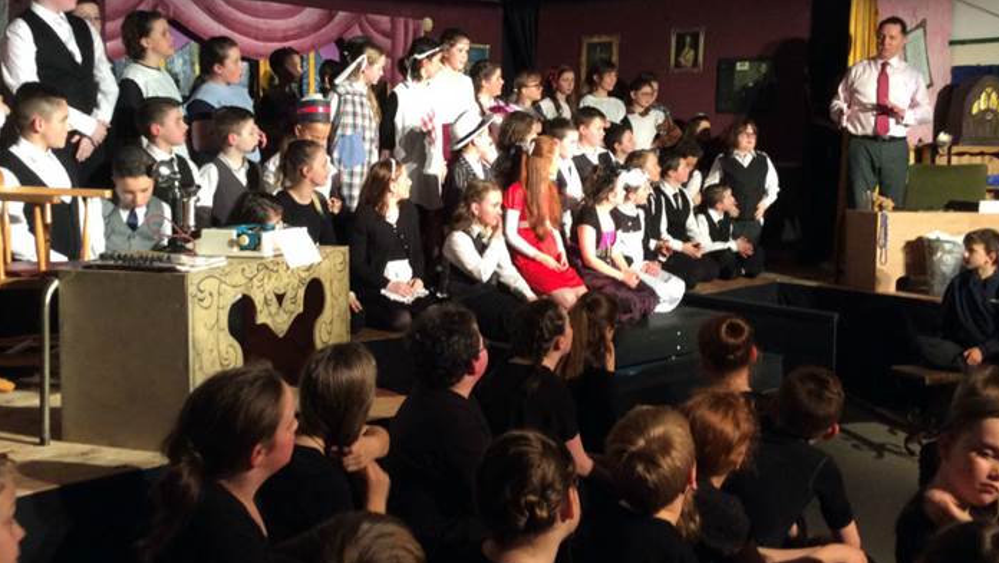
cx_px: 481
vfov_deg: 29.6
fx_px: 1060
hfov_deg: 50.5
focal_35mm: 40
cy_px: 220
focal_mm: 3.3
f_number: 2.4
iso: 160
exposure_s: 1/25
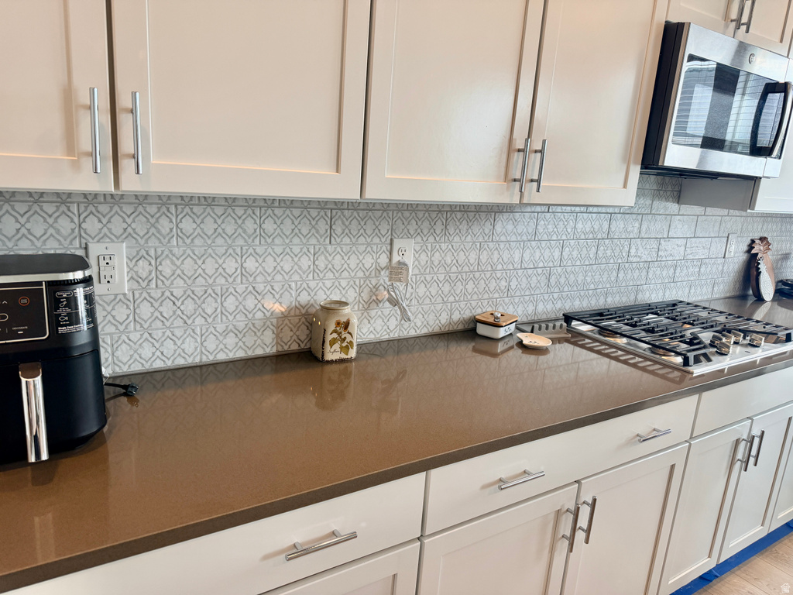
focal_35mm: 24
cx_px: 396
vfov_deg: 56.8
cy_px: 298
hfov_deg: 71.6
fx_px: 550
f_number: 1.78
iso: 125
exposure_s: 1/120
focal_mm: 6.76
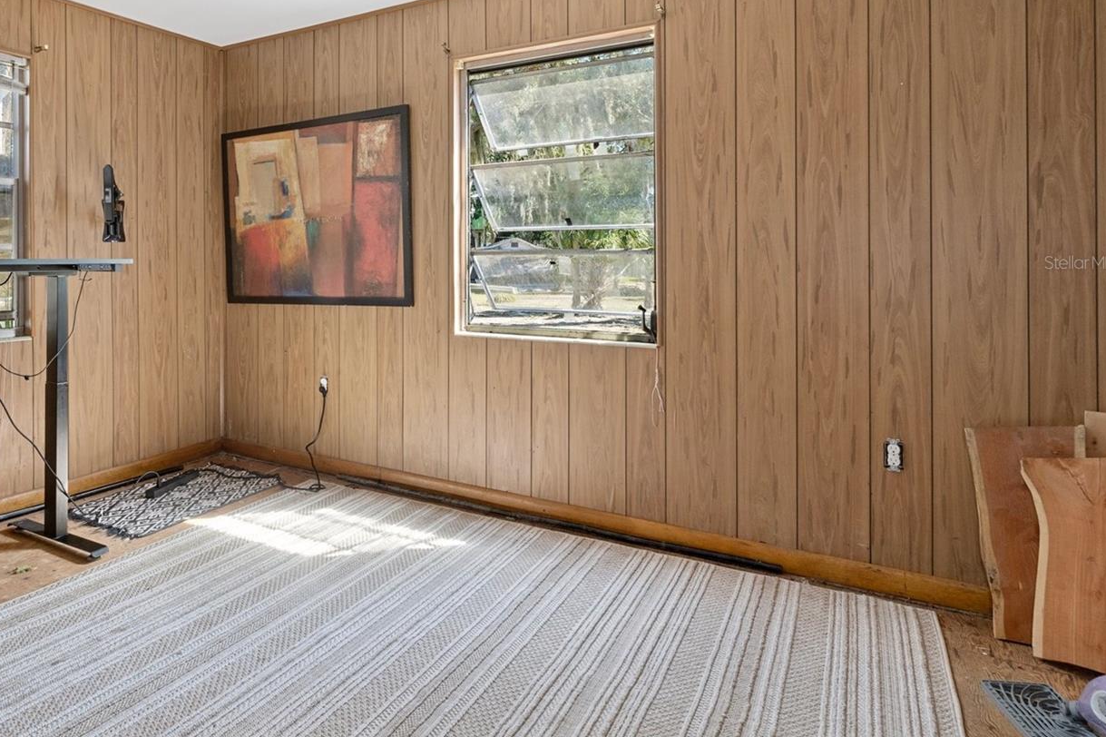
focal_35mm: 22
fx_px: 665
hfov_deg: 77.7
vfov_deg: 57.0
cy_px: 262
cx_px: 399
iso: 320
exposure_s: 1/4
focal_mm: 11
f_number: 8
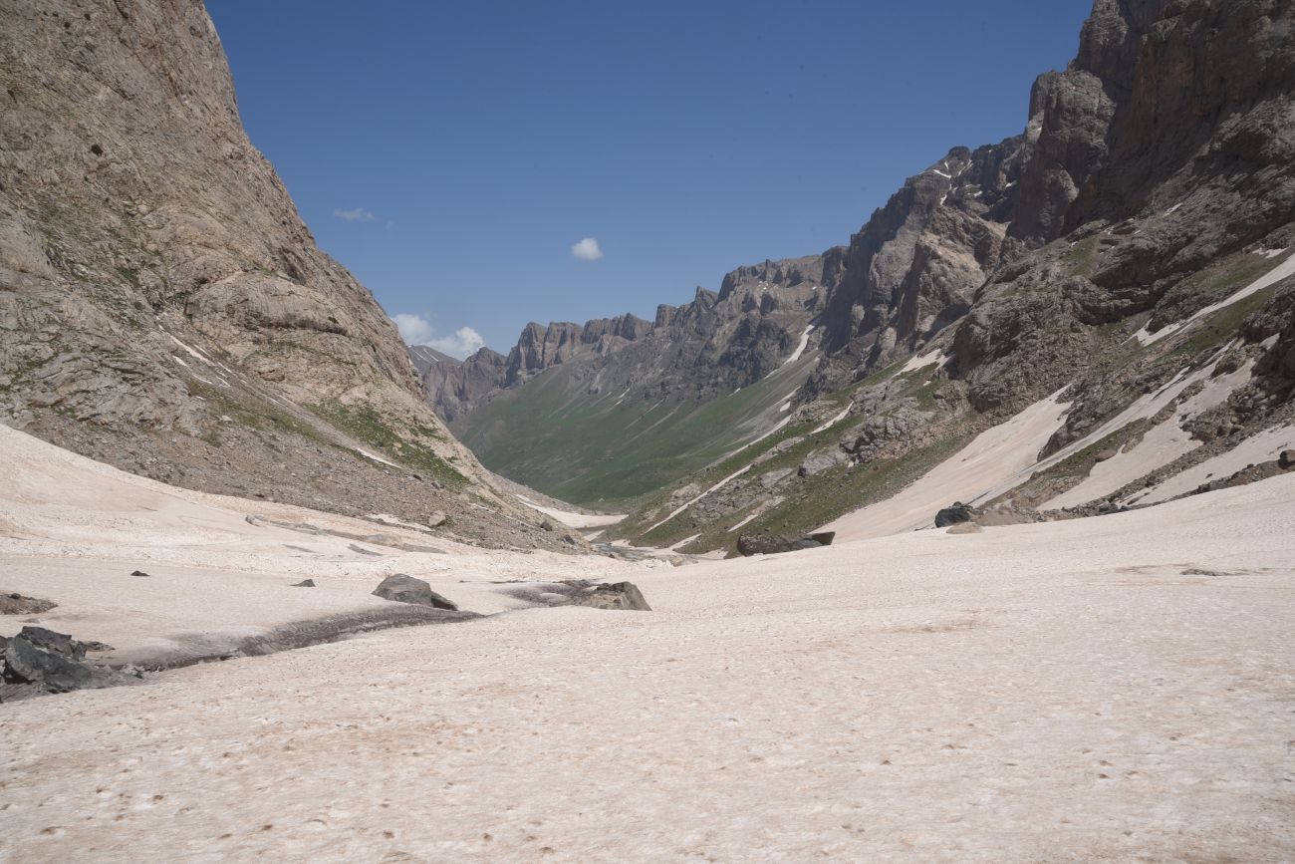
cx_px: 648
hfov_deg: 39.6
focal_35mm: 50
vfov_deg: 27.0
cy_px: 432
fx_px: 1799
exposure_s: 1/125
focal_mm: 50
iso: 160
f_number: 18
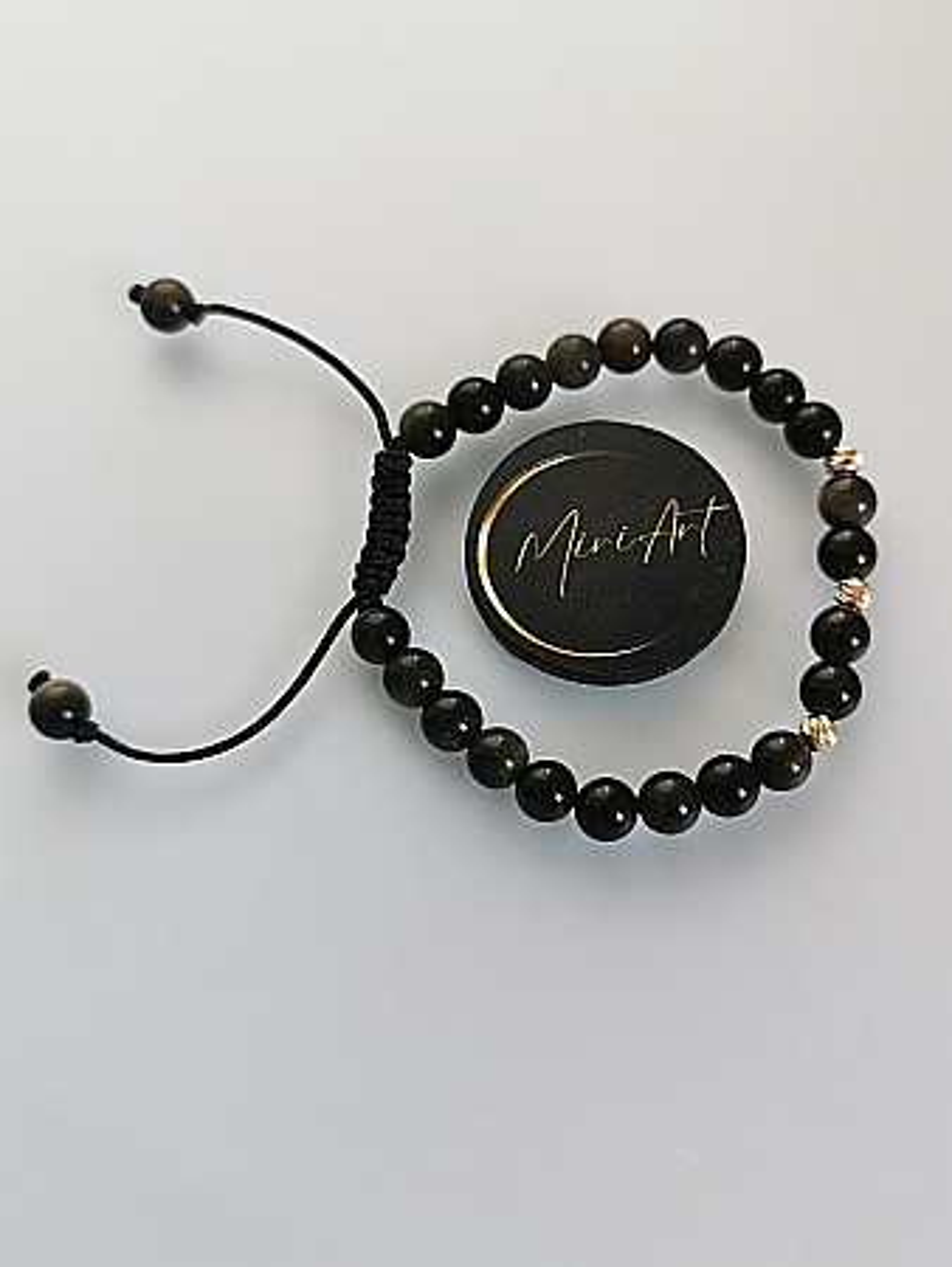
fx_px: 1392
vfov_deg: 49.0
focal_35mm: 38
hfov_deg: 37.8
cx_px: 476
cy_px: 634
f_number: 1.6
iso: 160
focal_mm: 5.56
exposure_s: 1/50
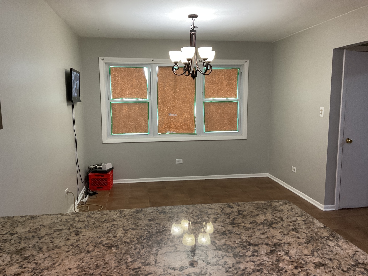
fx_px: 308
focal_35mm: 29
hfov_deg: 61.7
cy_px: 138
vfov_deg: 48.2
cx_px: 184
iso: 125
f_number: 1.8
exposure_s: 1/60
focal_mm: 3
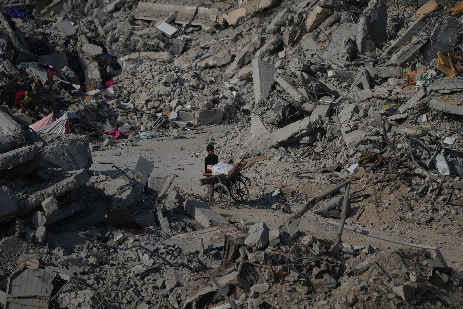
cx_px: 232
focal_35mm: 312
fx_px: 4012
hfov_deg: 6.6
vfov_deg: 4.4
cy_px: 154
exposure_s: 1/2500
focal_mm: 312
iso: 125
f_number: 5.6
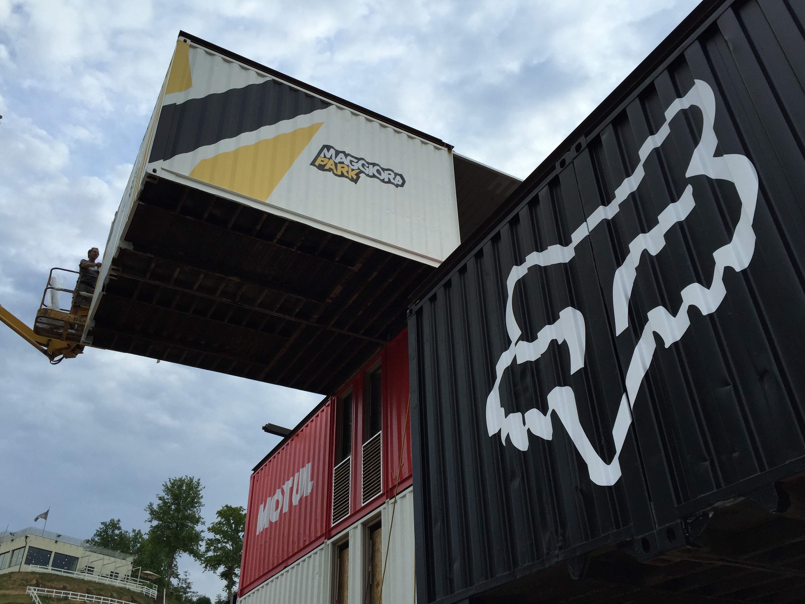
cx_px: 408
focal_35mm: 30
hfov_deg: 60.0
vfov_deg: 46.8
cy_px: 293
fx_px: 698
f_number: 2.2
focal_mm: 4.15
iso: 32
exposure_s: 1/488
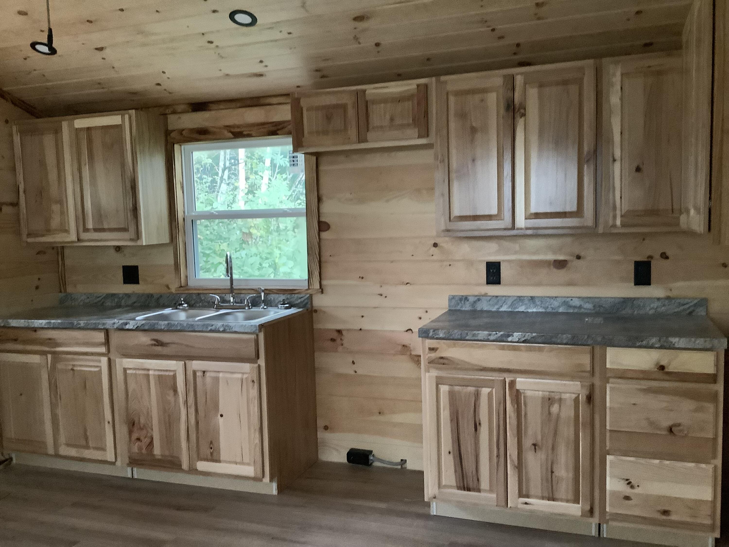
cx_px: 364
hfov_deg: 58.4
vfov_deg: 45.4
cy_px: 274
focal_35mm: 31
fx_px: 653
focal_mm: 3.3
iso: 800
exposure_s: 1/30
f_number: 2.4
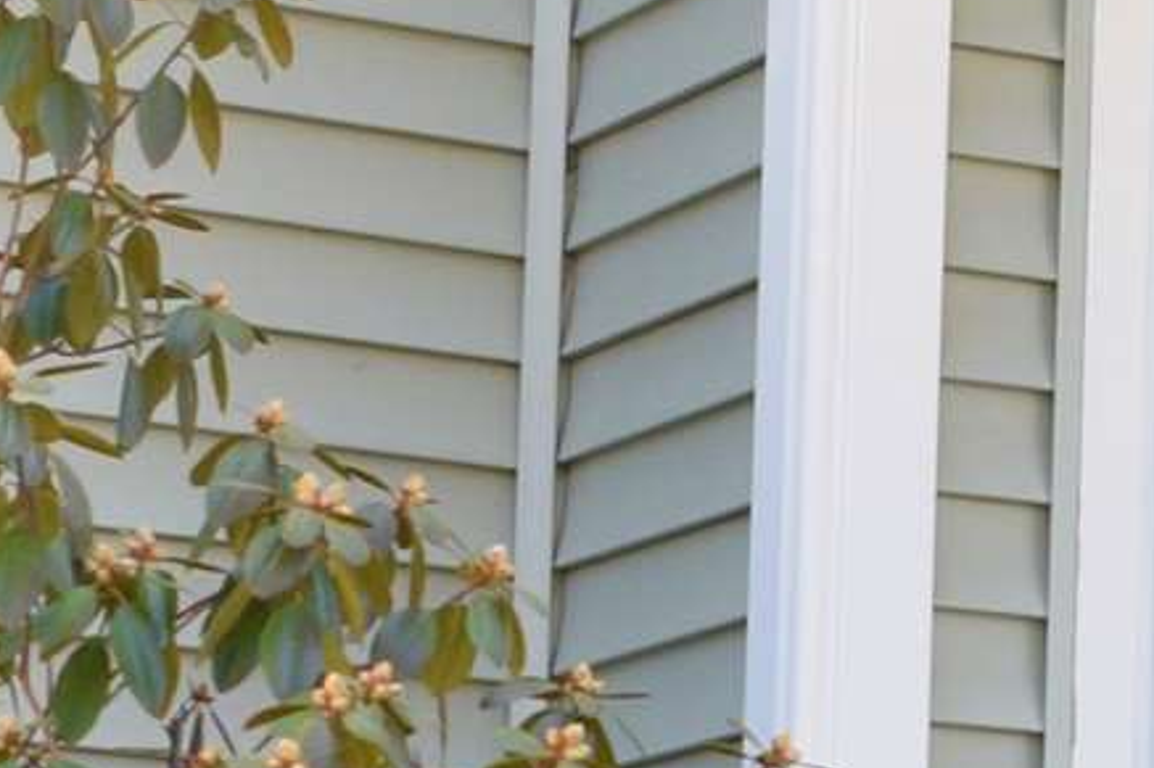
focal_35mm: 190
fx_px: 6088
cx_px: 1973
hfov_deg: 10.3
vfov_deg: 7.1
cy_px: 1267
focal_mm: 18
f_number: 6.3
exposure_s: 1/100
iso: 200
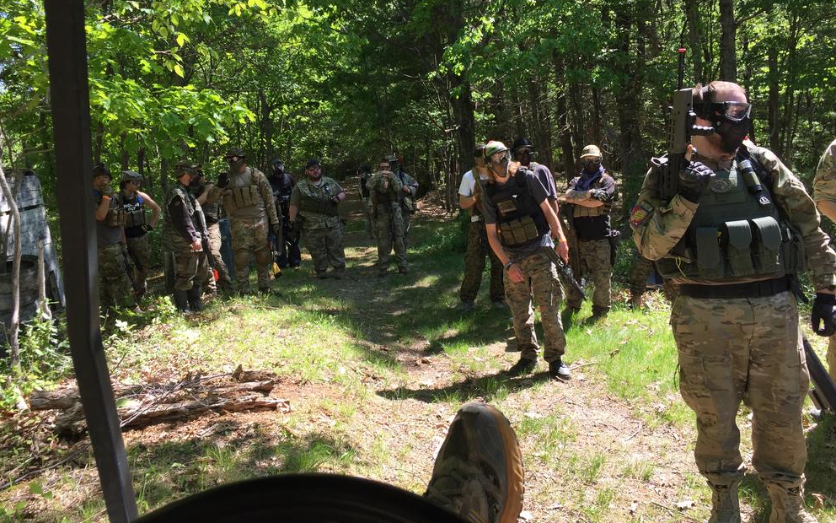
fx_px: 706
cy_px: 215
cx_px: 417
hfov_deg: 61.2
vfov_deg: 40.5
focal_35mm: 31
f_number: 2.2
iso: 32
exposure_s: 1/399
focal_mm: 4.15
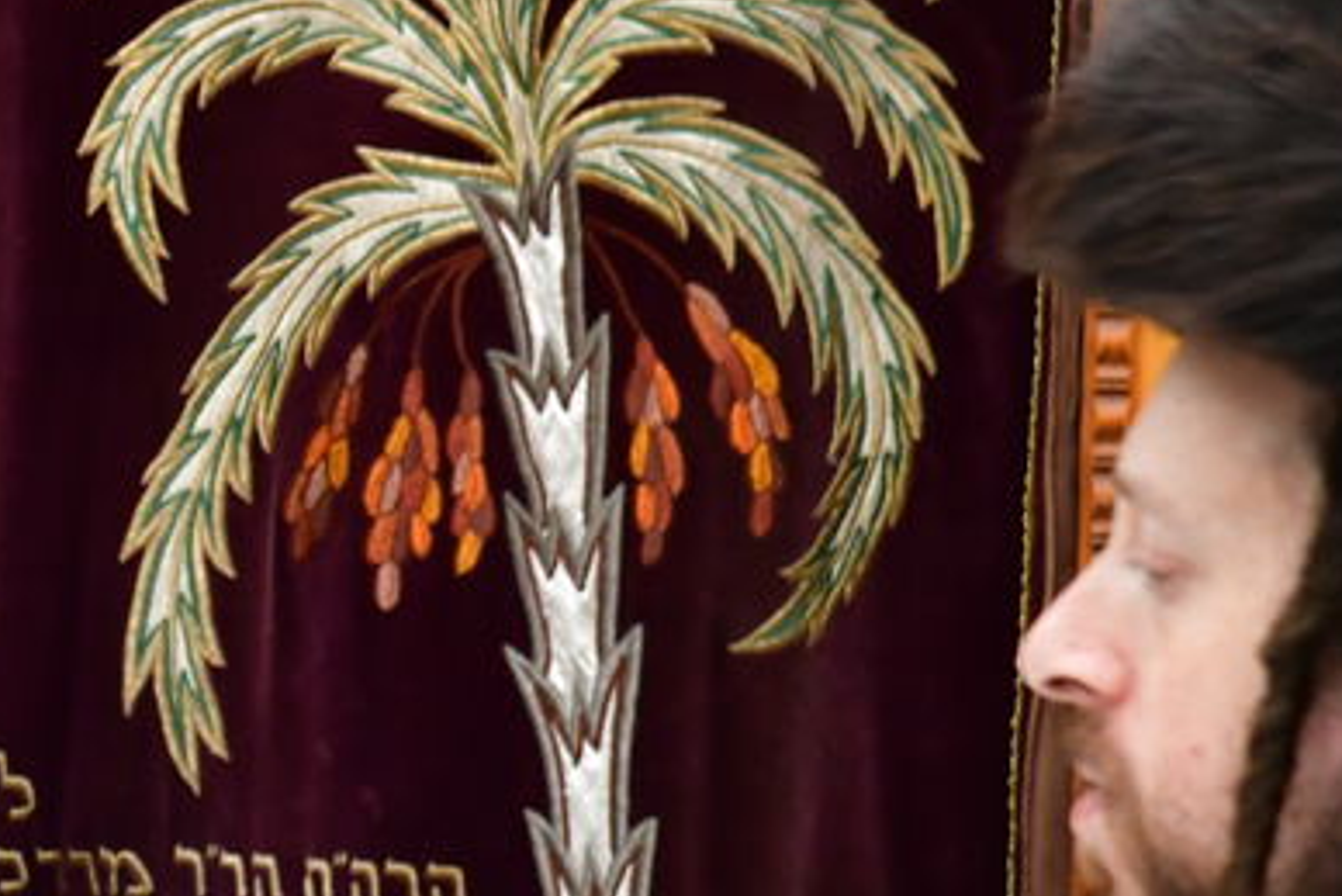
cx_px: -948
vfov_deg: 3.4
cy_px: 406
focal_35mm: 404
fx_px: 15065
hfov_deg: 5.0
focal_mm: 112
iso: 2000
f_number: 5.6
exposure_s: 1/100
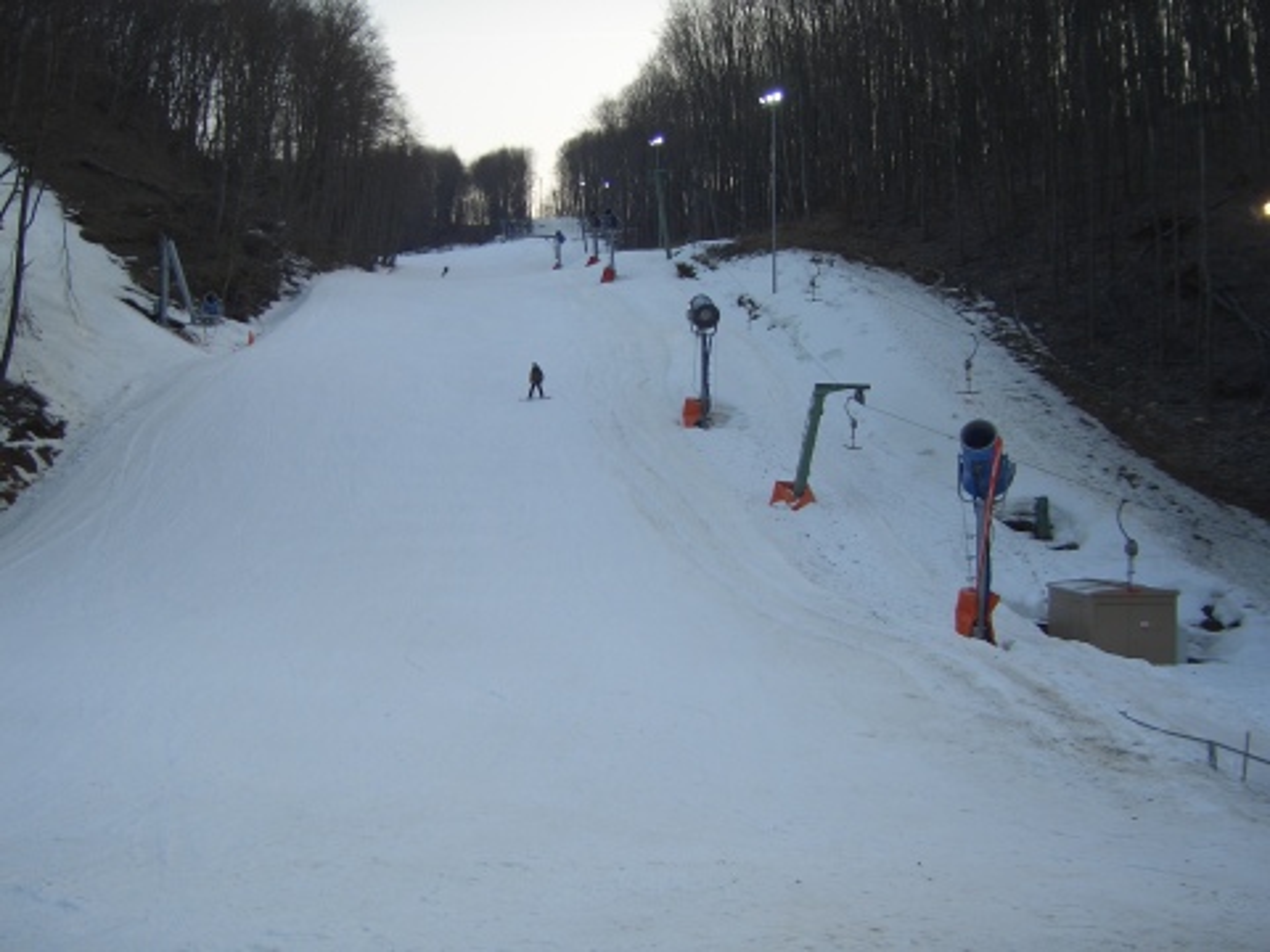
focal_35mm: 39
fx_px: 1431
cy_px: 476
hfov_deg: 47.9
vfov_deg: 36.8
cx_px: 635
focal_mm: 8
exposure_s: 1/160
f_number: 2.8
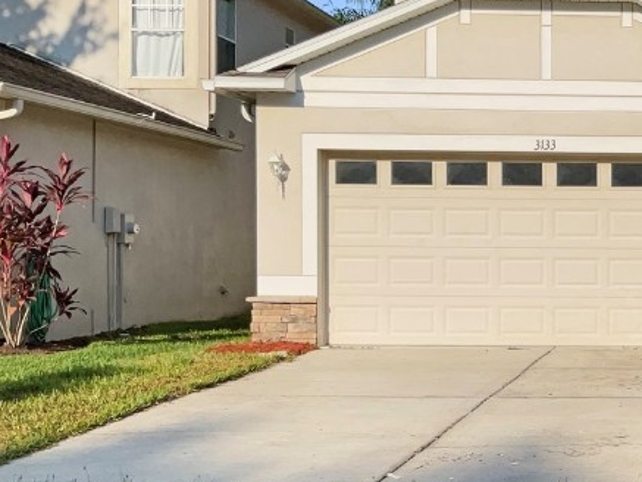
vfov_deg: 21.3
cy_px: 407
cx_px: 713
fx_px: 1261
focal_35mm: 68
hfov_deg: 26.3
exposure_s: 1/3322
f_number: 1.8
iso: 16
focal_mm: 3
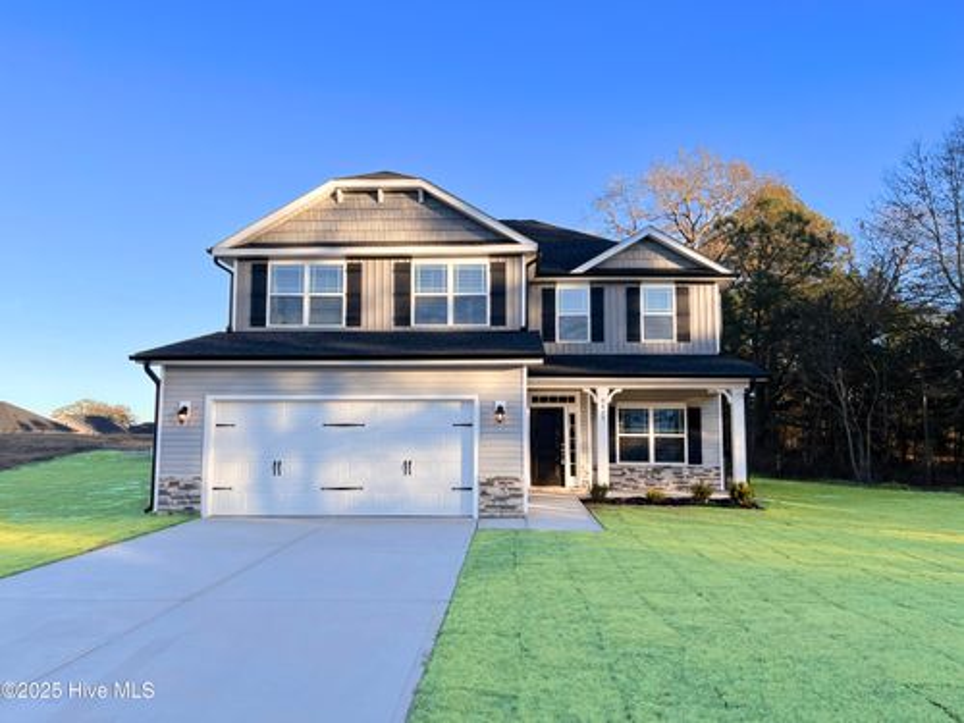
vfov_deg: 53.1
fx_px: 724
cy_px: 362
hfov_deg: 67.3
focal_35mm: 26
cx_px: 482
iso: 50
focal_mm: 5.7
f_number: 1.5
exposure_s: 1/1468
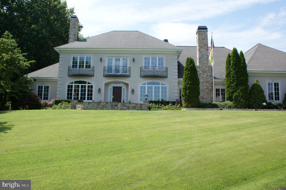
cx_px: 143
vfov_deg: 47.9
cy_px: 95
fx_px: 214
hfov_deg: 67.4
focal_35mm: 27
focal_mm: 18
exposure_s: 1/100
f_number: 10
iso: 100
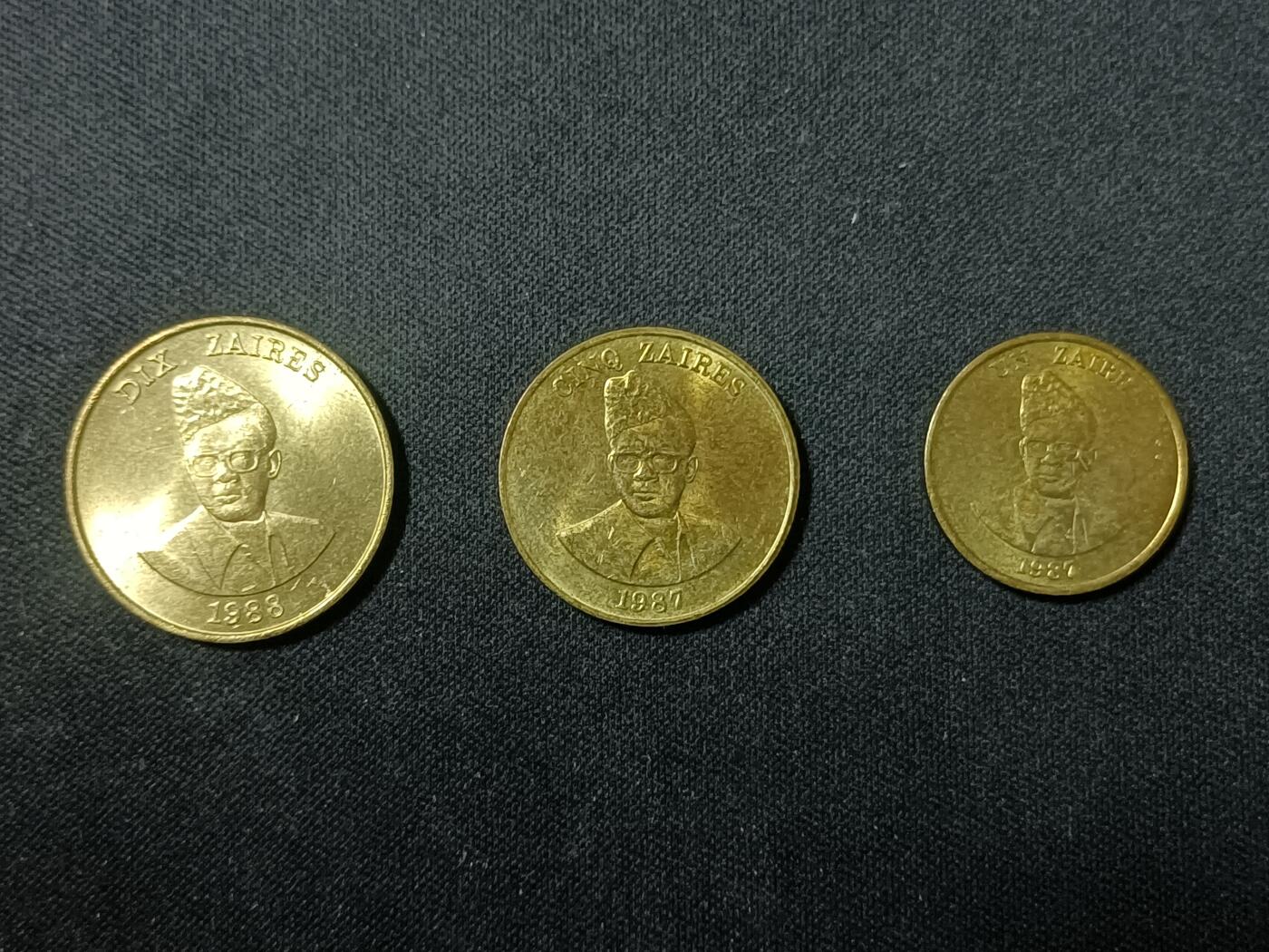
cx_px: 634
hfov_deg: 42.1
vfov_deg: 32.2
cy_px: 476
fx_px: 1650
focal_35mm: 45
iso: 1420
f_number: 1.8
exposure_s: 1/33.3
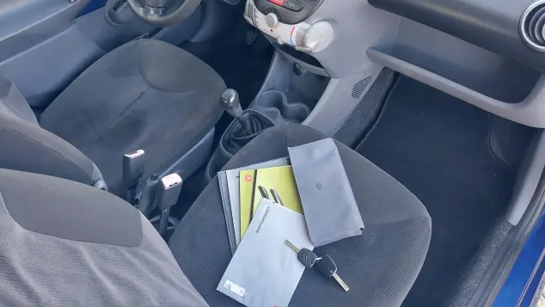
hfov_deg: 59.5
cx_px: 274
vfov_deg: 35.3
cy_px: 101
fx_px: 477
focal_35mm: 33
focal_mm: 4.6
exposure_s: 1/50
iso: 160
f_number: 1.8
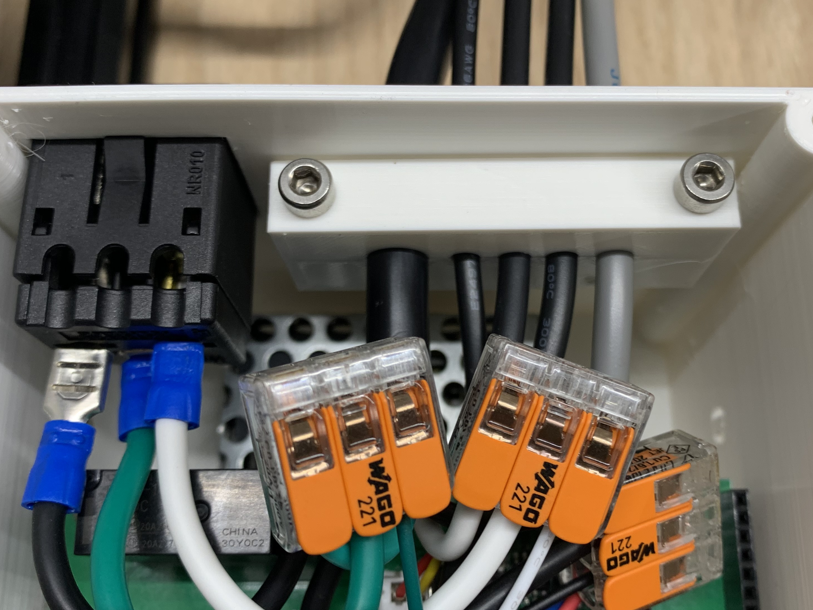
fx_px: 846
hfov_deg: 51.3
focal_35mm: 36
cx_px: 450
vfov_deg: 39.6
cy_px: 332
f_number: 1.8
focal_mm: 4.25
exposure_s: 1/60
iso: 50
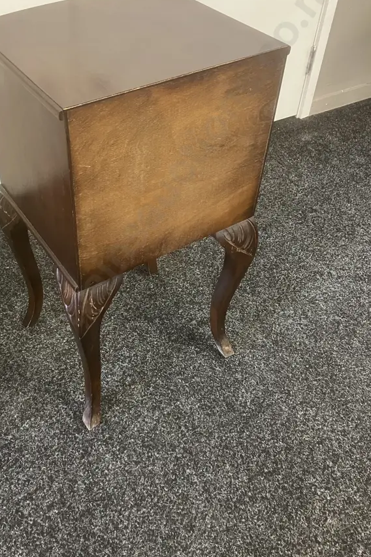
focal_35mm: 35
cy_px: 242
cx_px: 130
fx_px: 541
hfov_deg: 37.5
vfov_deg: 54.3
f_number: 1.8
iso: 250
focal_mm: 3.99
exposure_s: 1/33
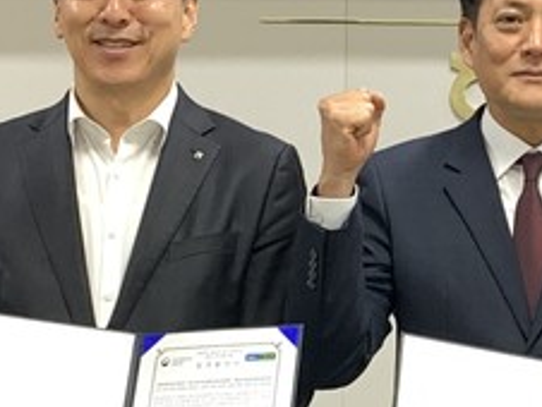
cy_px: 318
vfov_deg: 10.1
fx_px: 2304
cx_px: 489
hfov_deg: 13.3
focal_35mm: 147
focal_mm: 4.25
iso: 100
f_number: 1.8
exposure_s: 1/60
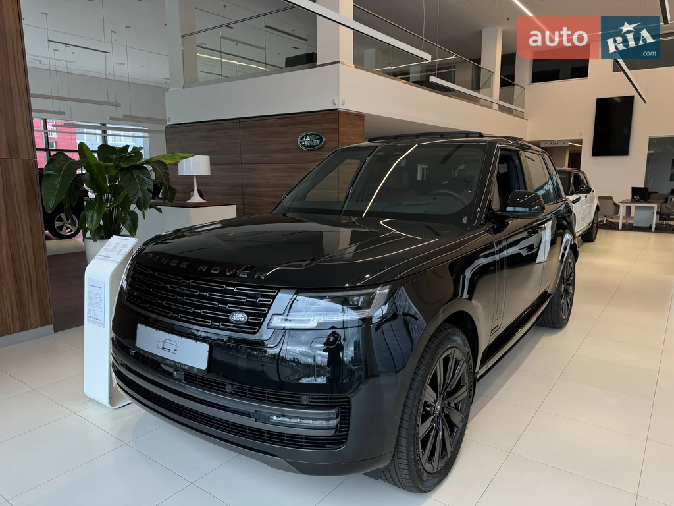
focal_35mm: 24
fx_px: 467
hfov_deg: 71.6
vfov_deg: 56.8
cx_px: 337
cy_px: 253
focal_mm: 6.76
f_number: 1.78
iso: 64
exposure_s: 1/189
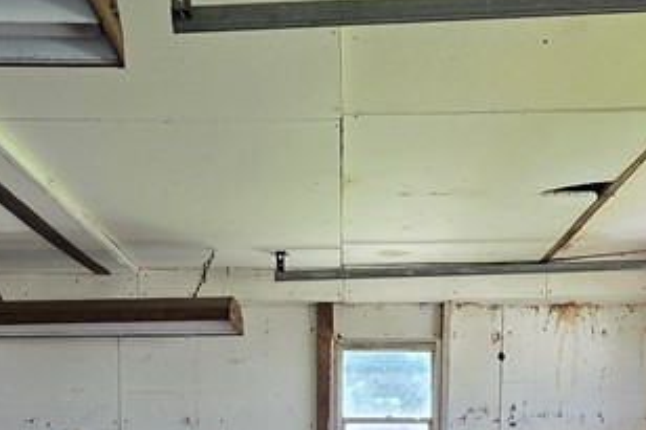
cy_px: 585
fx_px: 807
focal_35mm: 45
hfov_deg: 43.4
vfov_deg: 25.1
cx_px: 386
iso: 80
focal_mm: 2.2
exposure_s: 1/120
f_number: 2.2
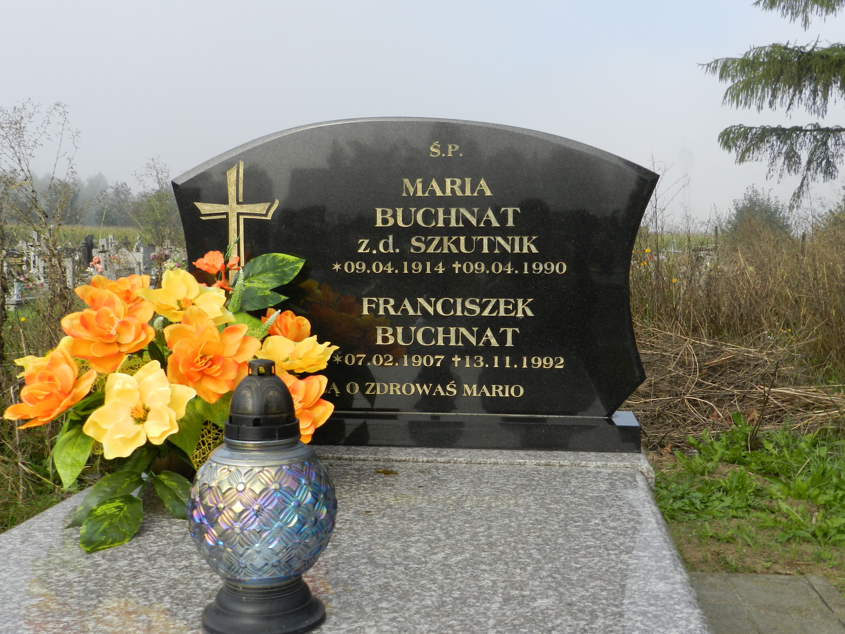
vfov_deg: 37.7
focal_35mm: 38
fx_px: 928
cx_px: 422
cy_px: 317
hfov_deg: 49.0
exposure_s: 1/800
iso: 160
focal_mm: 6.7
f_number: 4
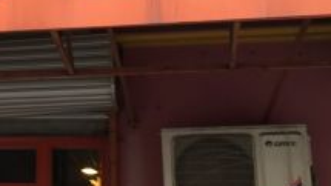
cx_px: -114
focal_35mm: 103
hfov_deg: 19.0
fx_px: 904
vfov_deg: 11.8
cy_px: 91
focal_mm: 4.15
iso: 25
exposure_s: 1/50
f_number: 2.2
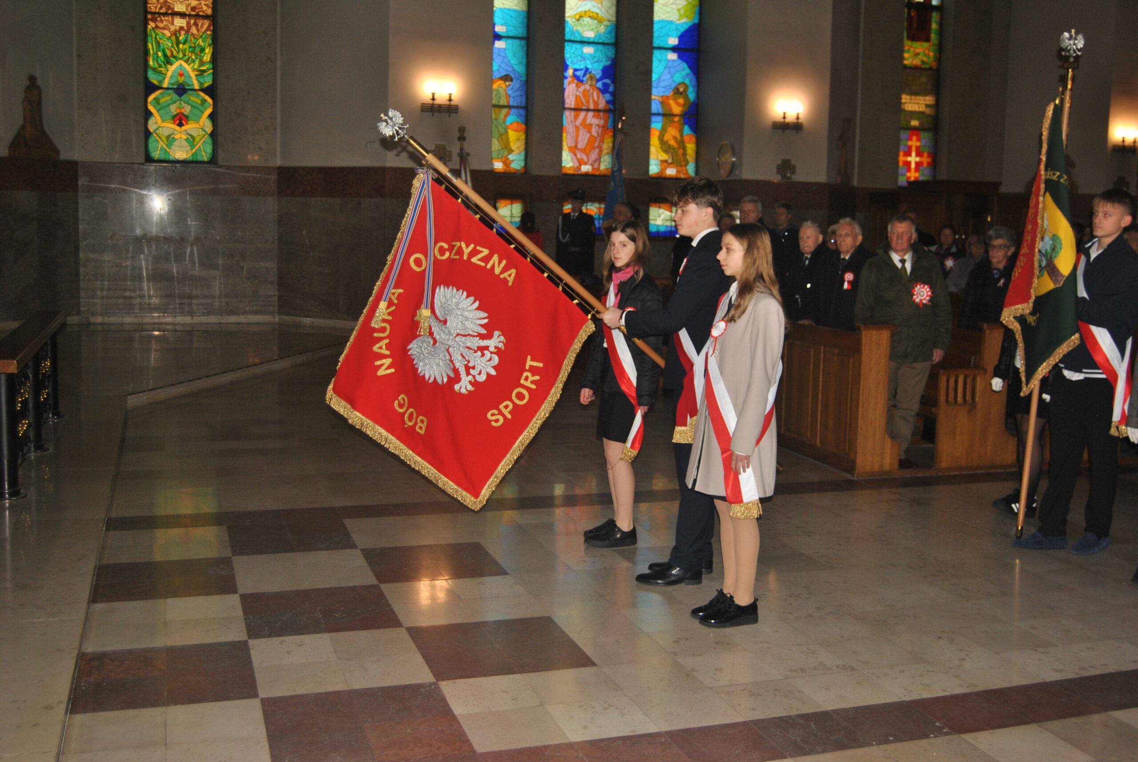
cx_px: 569
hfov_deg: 49.5
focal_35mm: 39
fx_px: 1234
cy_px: 381
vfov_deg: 34.3
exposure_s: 1/60
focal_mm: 26
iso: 200
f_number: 4
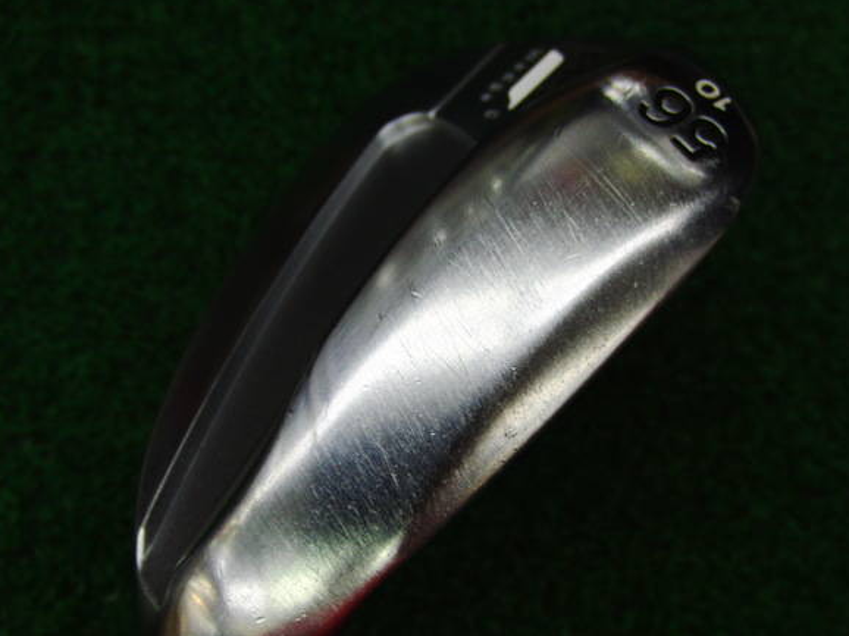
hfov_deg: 45.8
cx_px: 458
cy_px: 347
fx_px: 1005
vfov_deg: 35.1
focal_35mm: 41
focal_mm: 6.42
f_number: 3.6
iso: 125
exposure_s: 1/80
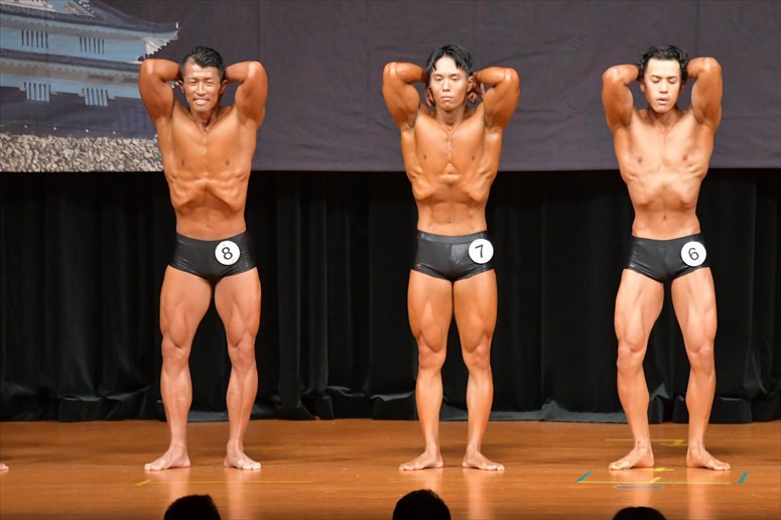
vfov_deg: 4.8
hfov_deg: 7.2
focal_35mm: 285
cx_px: 390
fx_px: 6180
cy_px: 260
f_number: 5.6
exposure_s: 1/400
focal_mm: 190
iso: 8000
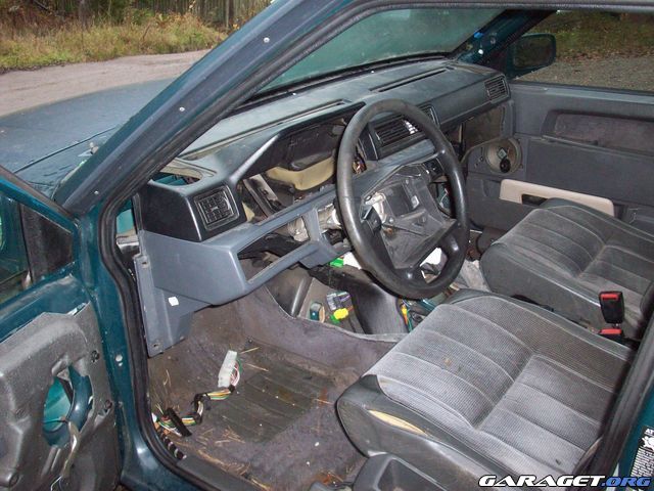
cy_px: 246
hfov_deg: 50.1
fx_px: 699
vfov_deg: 38.7
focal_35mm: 37
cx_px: 327
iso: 200
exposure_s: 1/64
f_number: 2.8
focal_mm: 6.2
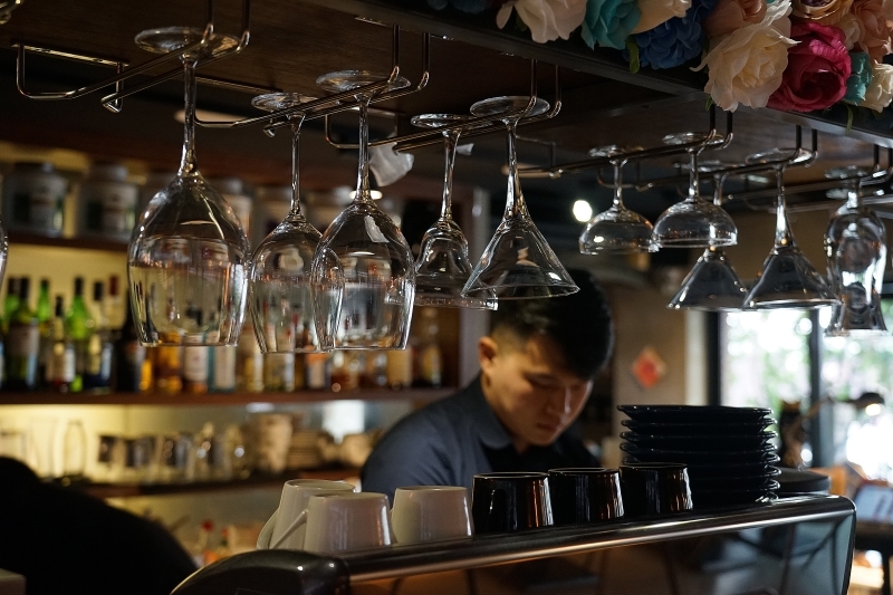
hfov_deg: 42.8
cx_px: 446
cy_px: 298
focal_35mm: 46
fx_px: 1141
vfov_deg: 29.2
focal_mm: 46
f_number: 4
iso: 2500
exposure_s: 1/60
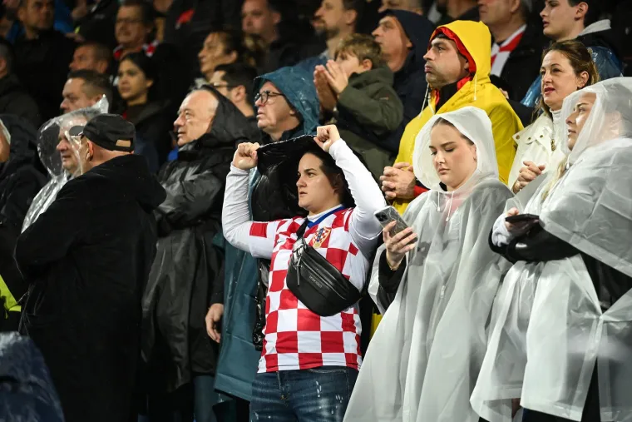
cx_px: 316
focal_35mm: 180
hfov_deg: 11.4
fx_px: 3160
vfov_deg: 7.6
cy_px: 211
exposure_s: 1/1000
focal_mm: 180
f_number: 2.8
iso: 3200
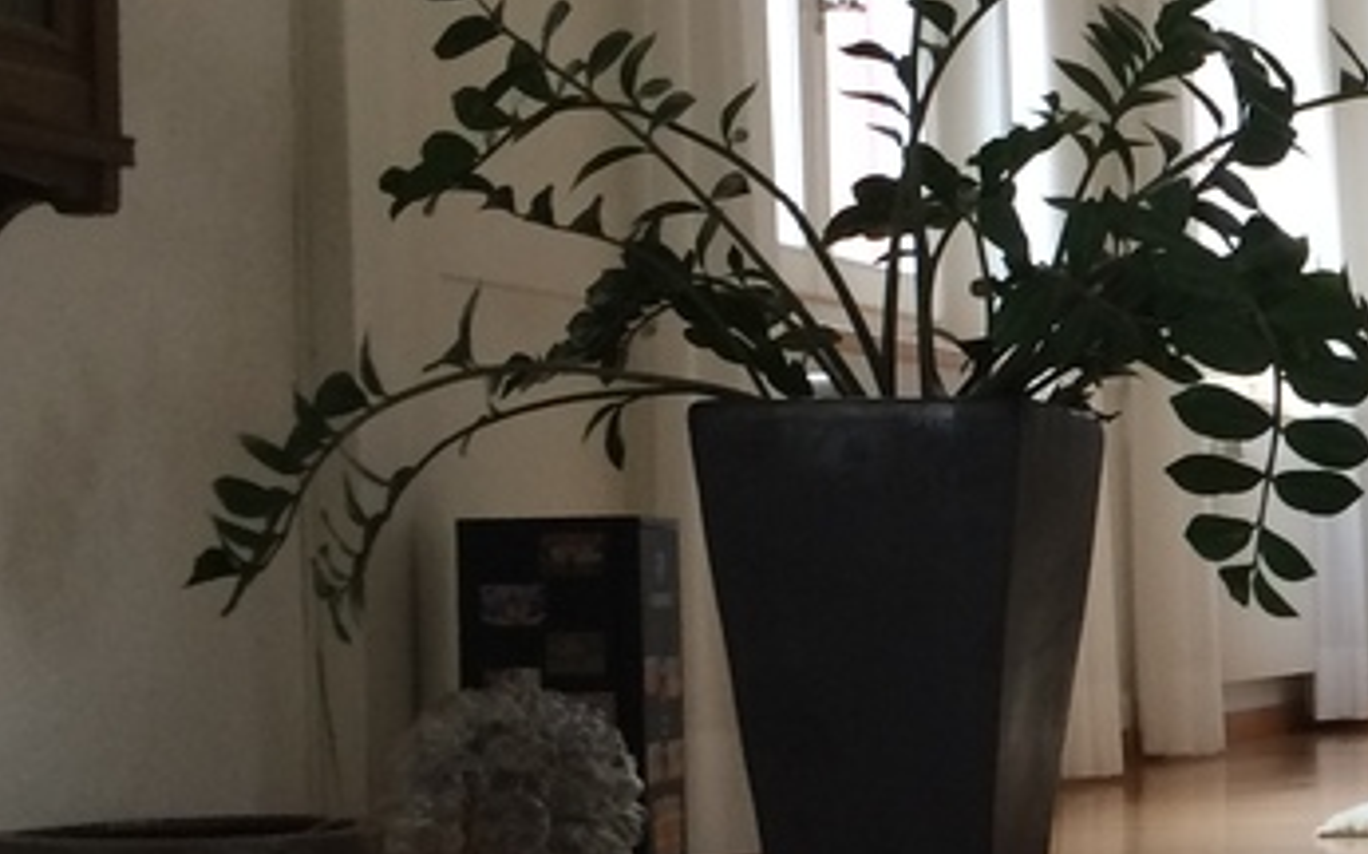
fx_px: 3392
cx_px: 1767
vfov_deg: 14.3
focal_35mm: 91
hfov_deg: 20.8
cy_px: 621
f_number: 2.2
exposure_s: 1/33
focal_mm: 4.15
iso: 100
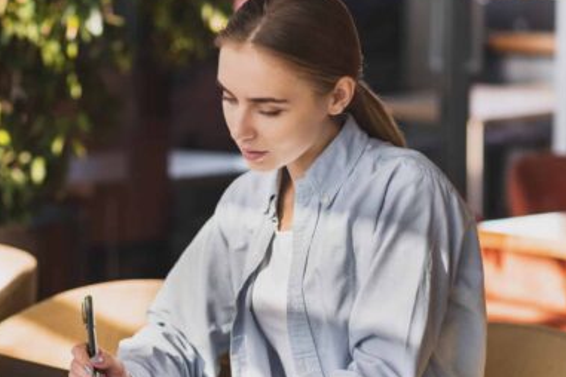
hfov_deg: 15.3
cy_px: 252
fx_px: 2107
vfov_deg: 10.2
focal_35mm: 134
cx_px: 174
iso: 125
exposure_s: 1/320
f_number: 2.5
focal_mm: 85
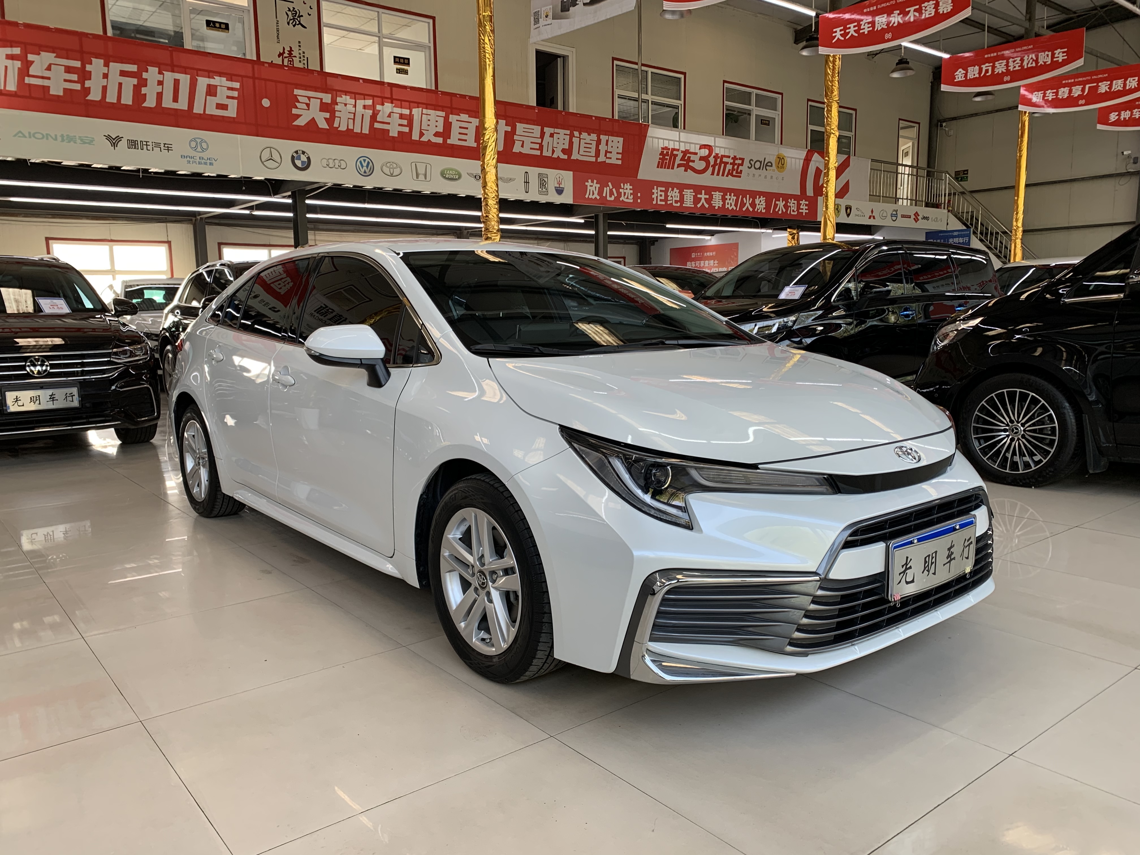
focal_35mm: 26
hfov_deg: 67.3
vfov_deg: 53.1
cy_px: 428
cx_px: 570
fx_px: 856
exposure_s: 1/122
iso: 40
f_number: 1.8
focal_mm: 4.25
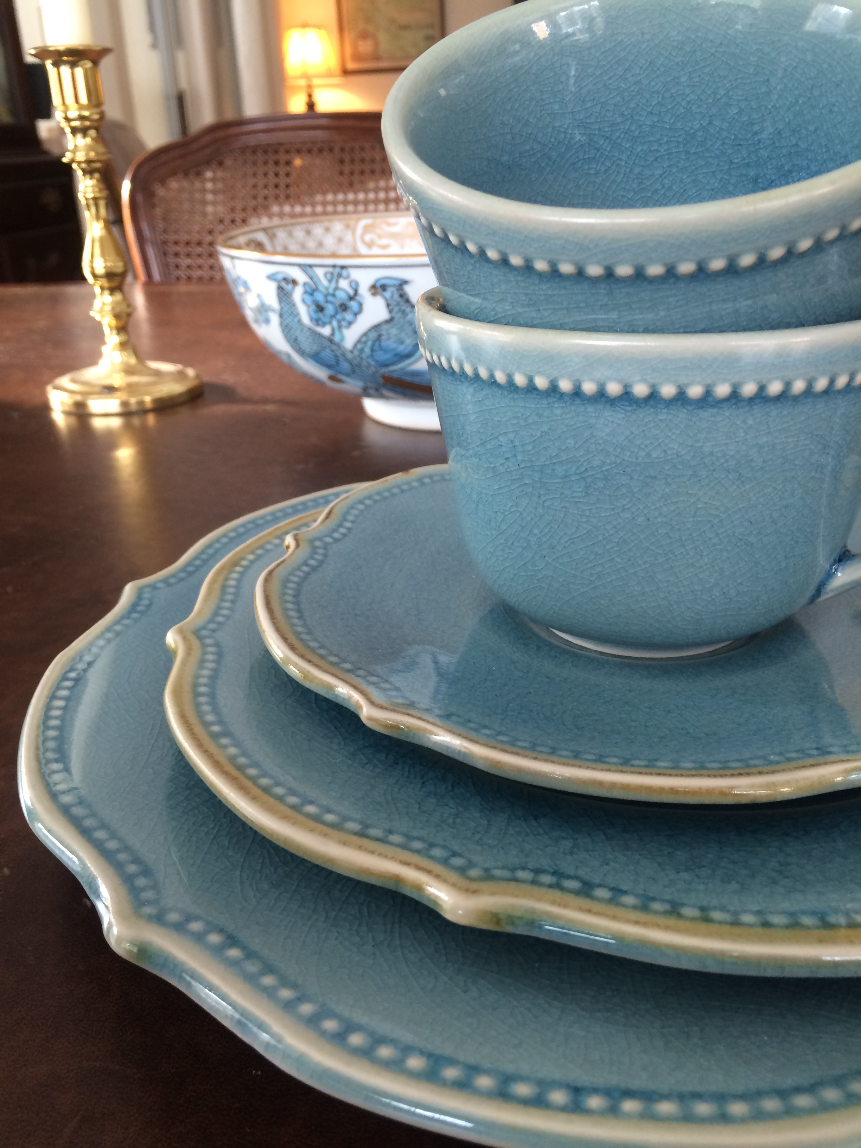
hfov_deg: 48.2
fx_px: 962
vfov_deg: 61.7
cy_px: 574
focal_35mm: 29
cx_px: 430
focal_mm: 4.15
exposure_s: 1/30
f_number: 2.2
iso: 80
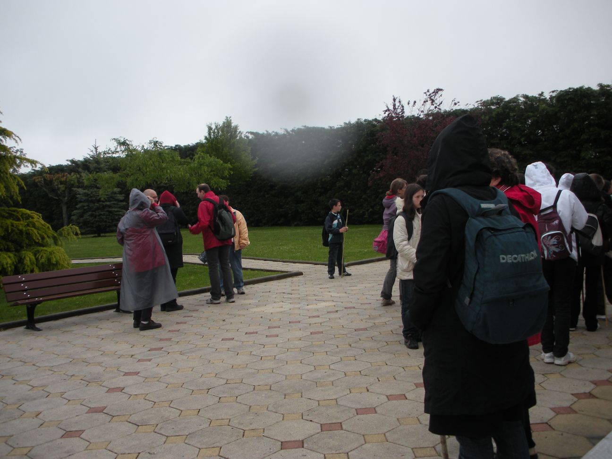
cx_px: 306
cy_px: 230
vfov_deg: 40.7
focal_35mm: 35
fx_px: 619
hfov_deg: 52.6
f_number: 3.5
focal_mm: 6.3
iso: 65
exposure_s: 1/75.4
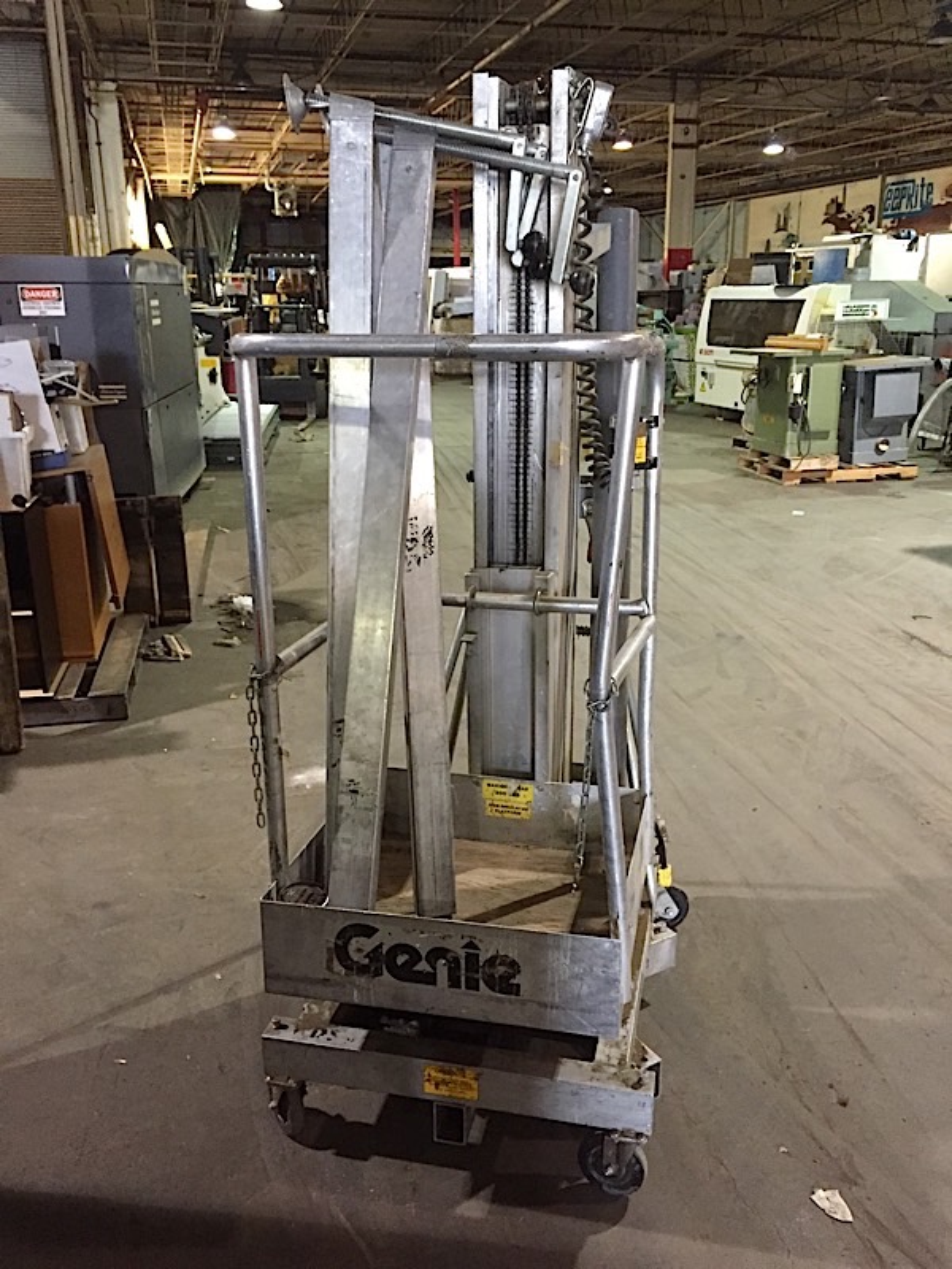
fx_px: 1063
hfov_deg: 48.2
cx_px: 476
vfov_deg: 61.7
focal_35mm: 29
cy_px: 634
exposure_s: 1/15
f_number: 2.2
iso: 320
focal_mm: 4.15
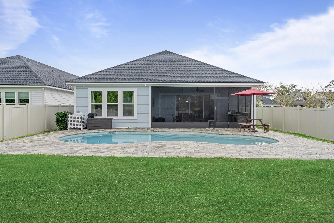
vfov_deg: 55.3
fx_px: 212
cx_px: 167
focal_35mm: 23
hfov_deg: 76.3
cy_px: 112
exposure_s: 1/400
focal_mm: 22.9
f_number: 9
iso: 320
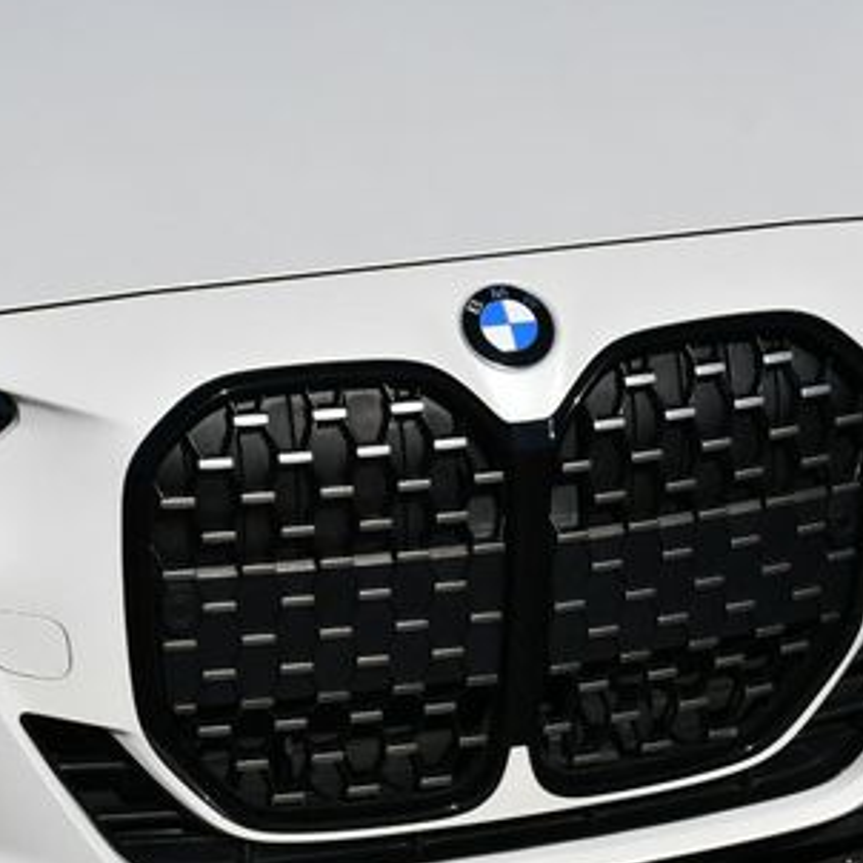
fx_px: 3667
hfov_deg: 13.4
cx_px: 383
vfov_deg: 13.4
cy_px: 411
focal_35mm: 130
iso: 100
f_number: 10
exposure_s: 1/400
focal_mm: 36
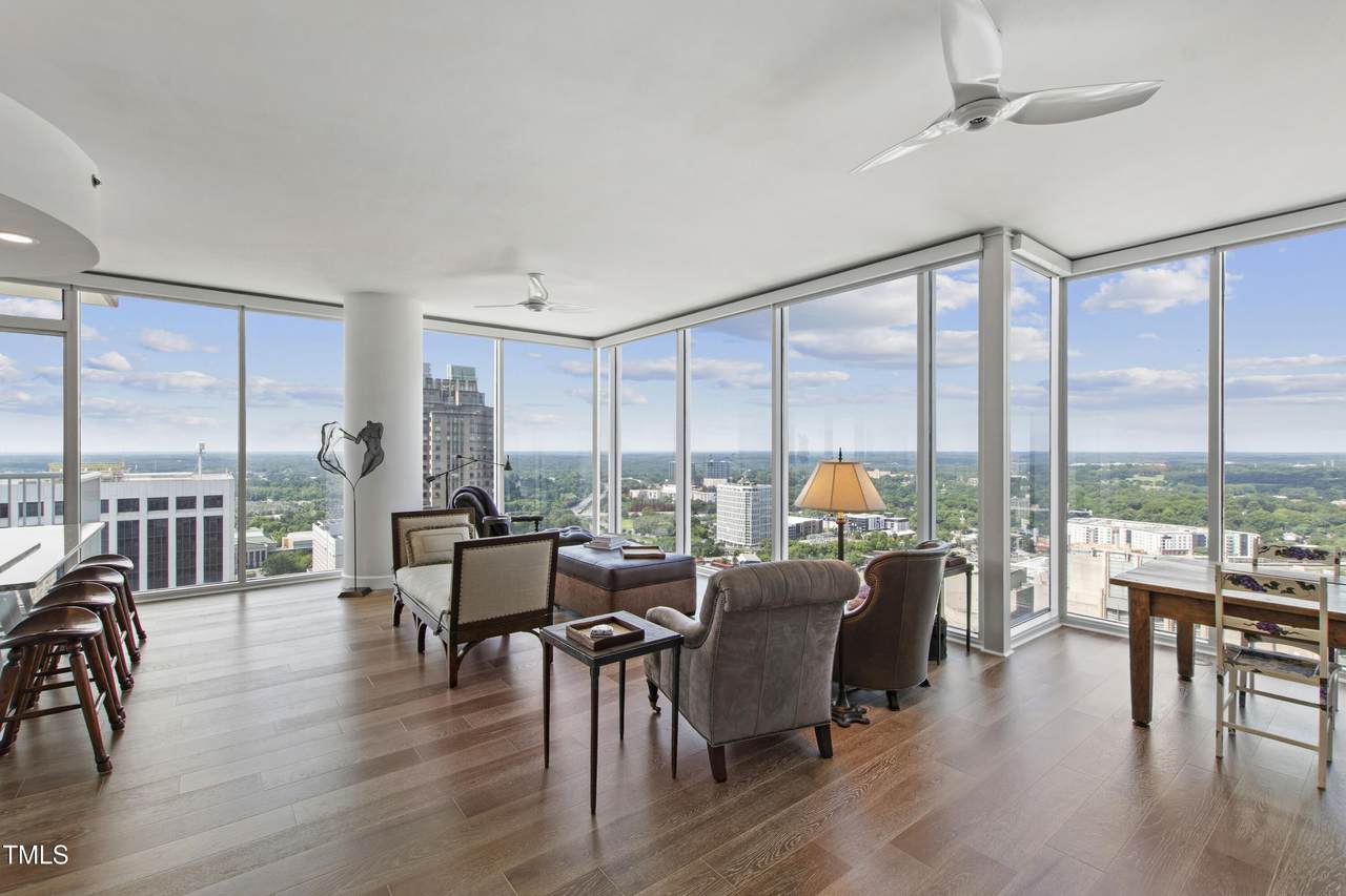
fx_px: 561
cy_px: 448
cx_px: 673
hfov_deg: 100.4
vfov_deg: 77.3
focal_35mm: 15
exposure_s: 1/3
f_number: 8
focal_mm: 10
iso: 100
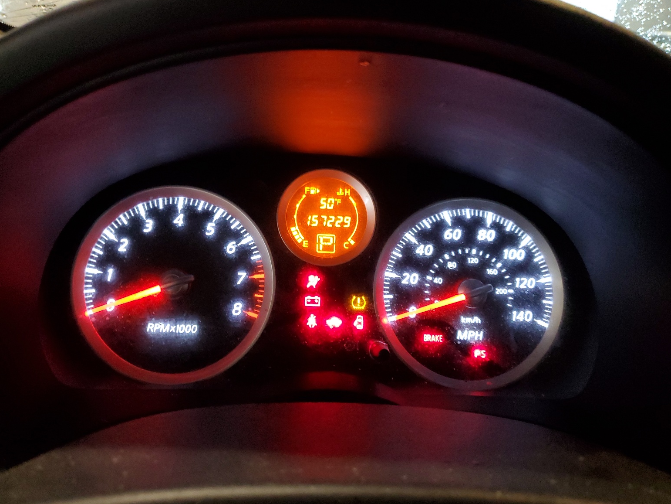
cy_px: 246
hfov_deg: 65.3
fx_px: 523
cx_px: 341
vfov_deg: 51.4
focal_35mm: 27
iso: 351
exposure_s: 1/30
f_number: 1.5
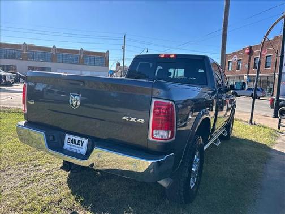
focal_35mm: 26
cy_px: 107
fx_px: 214
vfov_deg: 53.1
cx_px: 142
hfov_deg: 67.3
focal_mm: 5.7
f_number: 1.5
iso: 50
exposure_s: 1/2299
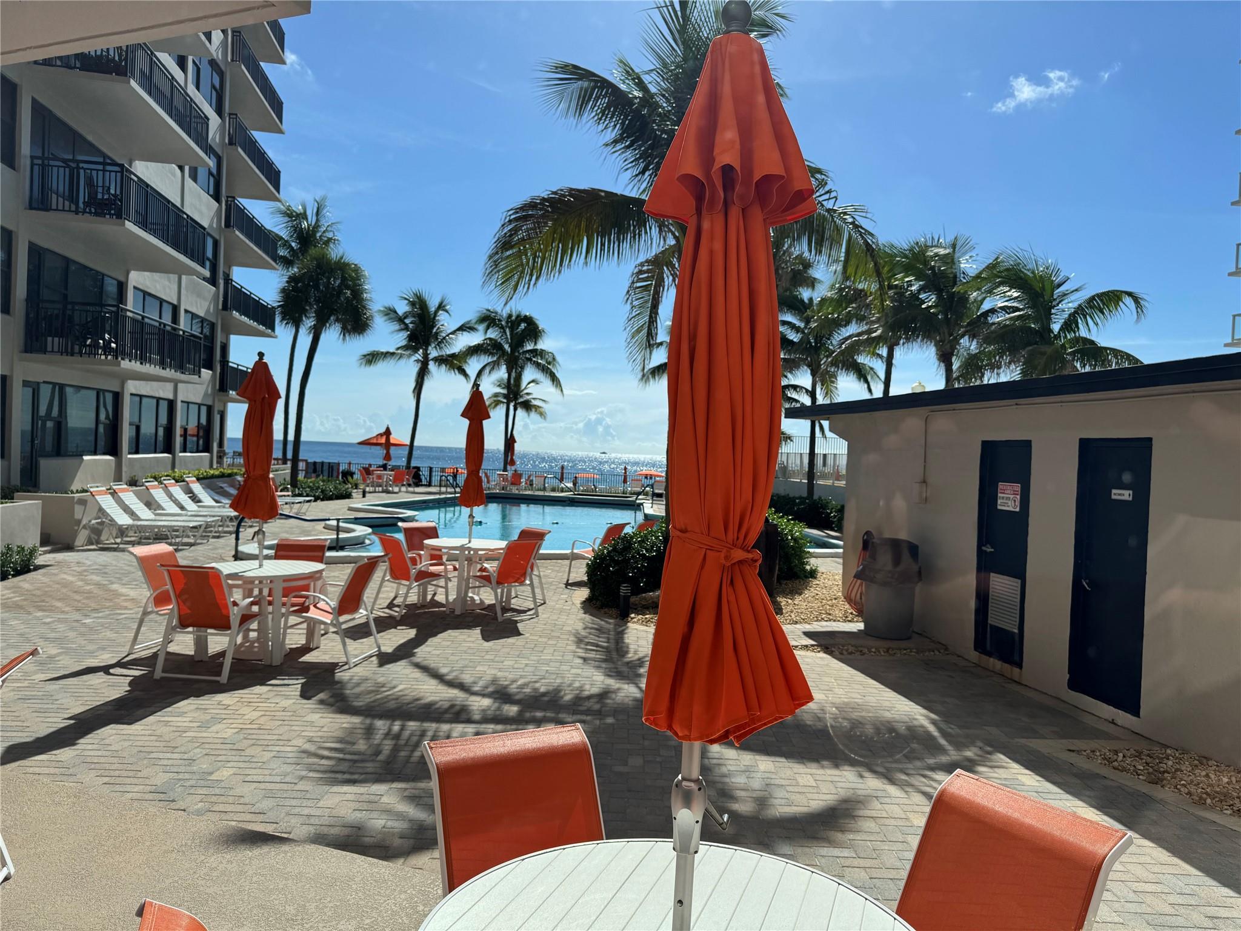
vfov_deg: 56.8
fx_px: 860
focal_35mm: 24
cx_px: 620
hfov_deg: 71.6
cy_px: 466
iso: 80
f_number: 1.78
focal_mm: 6.76
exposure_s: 1/3597
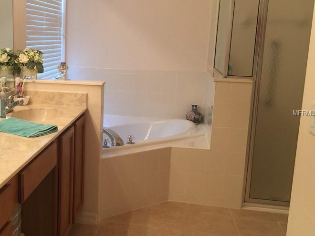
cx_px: 77
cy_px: 113
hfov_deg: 40.8
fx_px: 409
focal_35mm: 45
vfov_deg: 32.2
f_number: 2.2
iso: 40
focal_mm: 4.15
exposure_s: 1/15
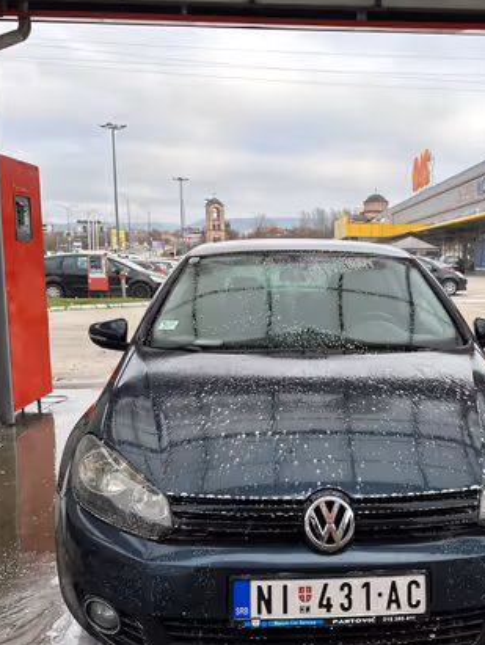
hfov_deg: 40.3
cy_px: 356
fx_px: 653
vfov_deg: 52.5
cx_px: 319
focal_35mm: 35
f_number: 1.78
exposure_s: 1/762
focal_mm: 6.86
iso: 80
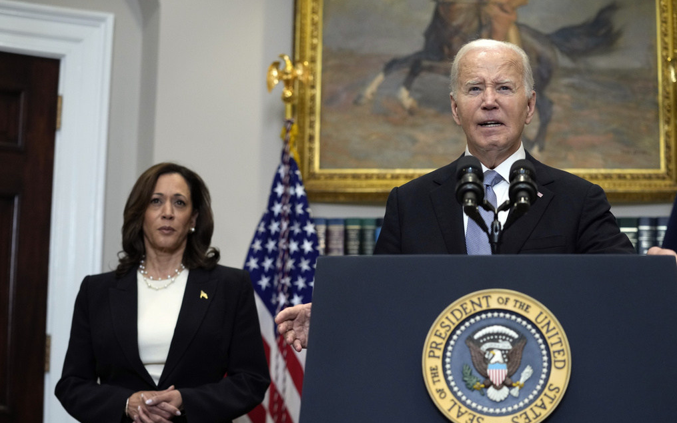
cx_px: 341
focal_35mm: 72
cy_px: 227
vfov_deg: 18.1
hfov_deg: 28.6
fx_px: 1328
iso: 2500
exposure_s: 1/250
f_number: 3.2
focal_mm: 70
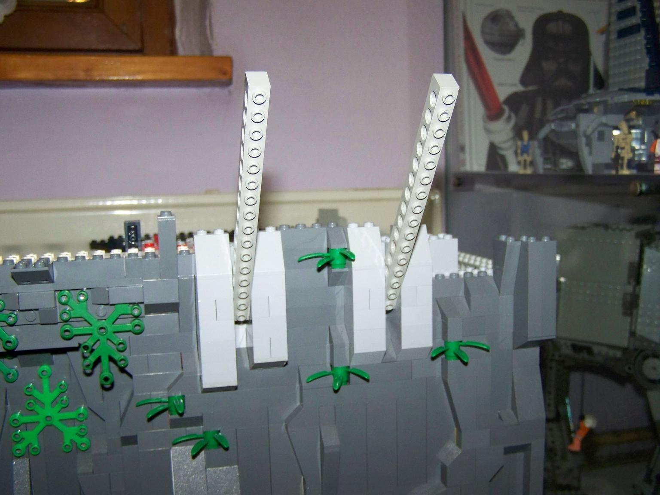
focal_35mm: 38
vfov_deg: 37.7
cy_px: 248
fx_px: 725
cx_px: 330
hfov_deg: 49.0
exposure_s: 1/30
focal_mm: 6.3
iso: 200
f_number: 2.8
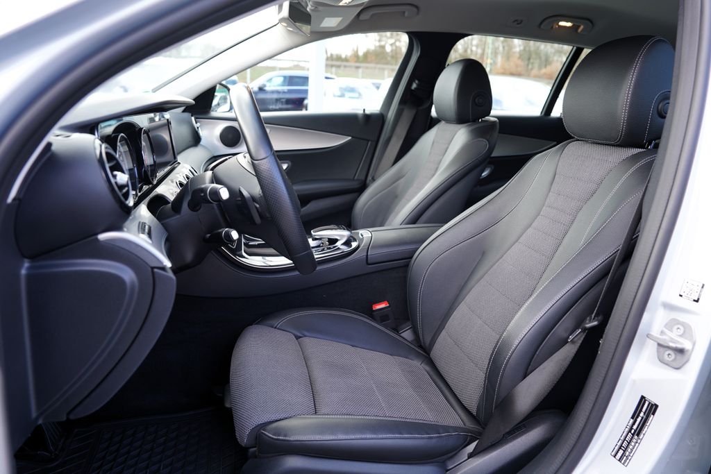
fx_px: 474
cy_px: 237
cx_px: 356
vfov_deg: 53.1
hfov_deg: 73.7
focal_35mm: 24
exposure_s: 1/50
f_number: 3.5
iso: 100
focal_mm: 24
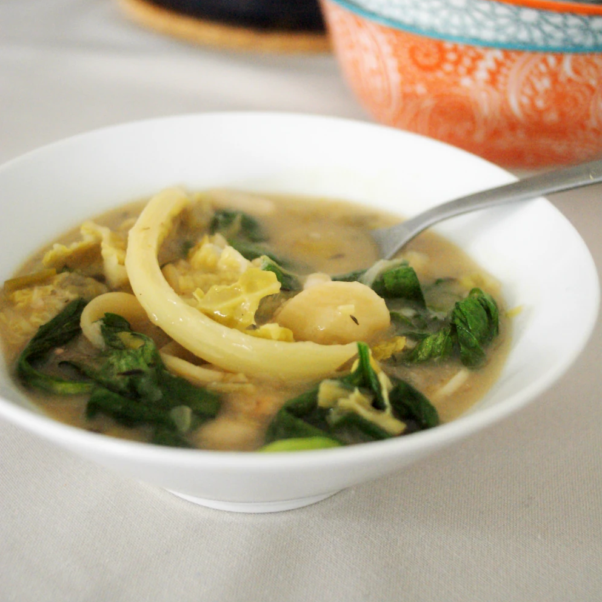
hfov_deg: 31.6
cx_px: 304
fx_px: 1062
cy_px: 288
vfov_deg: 31.6
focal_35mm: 54
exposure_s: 1/80
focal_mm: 28
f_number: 3.2
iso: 1600
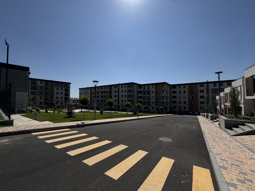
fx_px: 103
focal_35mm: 14
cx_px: 128
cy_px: 96
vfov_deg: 85.7
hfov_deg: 102.1
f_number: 2.2
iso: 40
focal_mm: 2.22
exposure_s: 1/4630
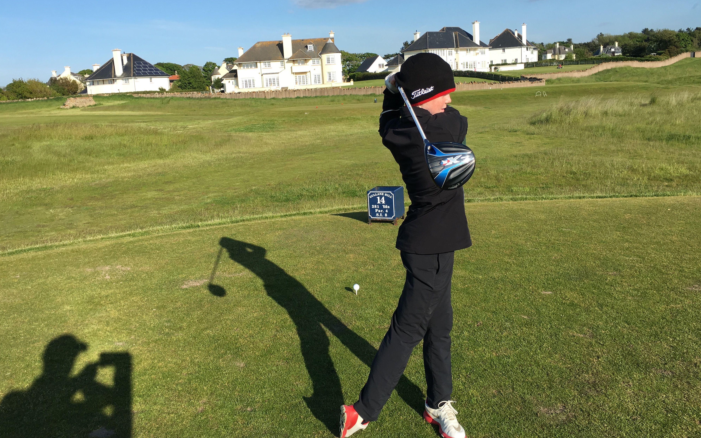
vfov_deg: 40.5
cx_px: 349
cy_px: 196
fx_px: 592
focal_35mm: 31
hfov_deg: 61.2
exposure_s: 1/1099
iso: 25
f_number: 2.2
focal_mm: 4.15
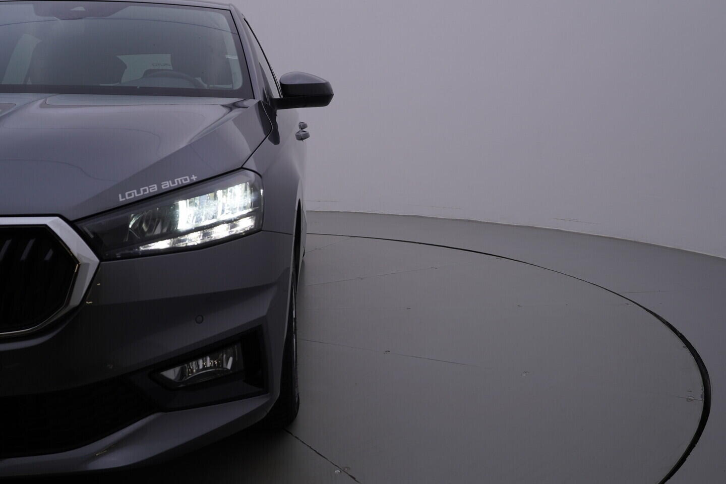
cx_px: 363
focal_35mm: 36
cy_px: 242
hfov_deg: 53.1
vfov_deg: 36.9
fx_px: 726
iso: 125
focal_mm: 24
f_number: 5.6
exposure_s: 1/160
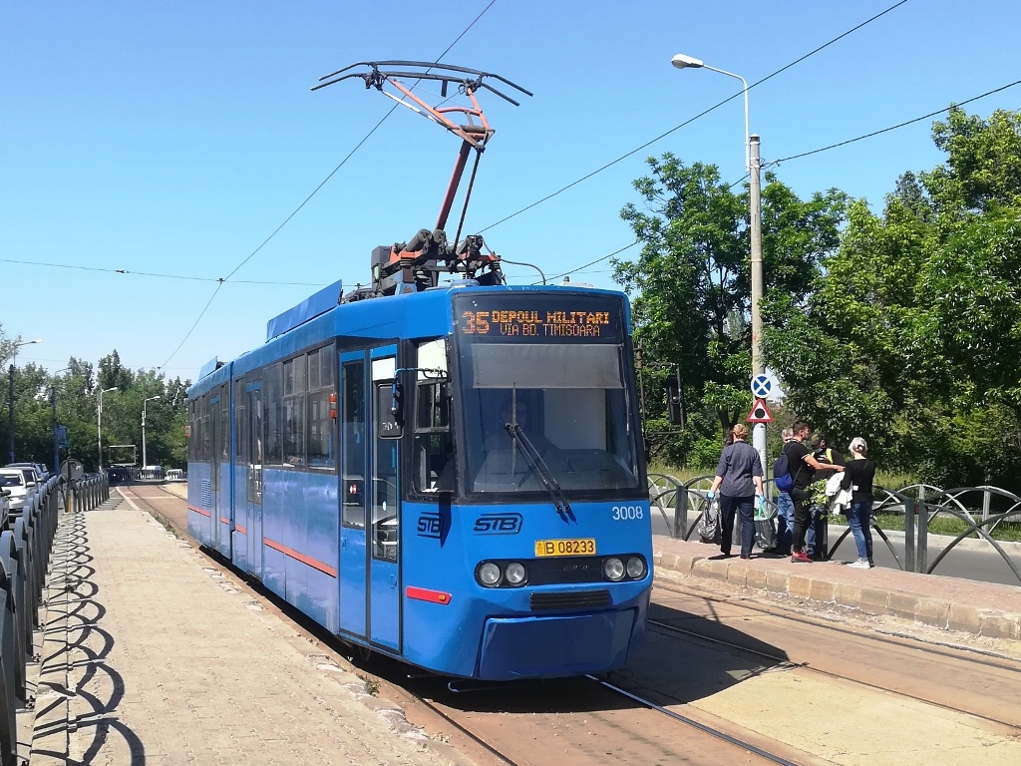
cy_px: 383
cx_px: 510
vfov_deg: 31.5
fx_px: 1357
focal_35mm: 46
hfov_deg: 41.2
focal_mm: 3.83
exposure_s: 1/681
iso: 50
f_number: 2.2
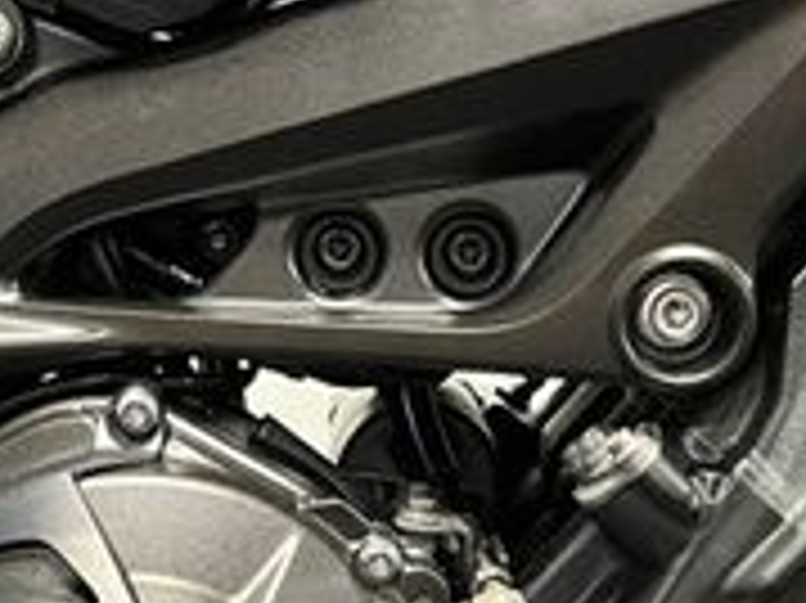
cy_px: 648
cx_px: 356
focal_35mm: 93
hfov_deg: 21.1
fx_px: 2164
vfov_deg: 15.5
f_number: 1.6
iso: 500
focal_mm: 5.1
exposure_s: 1/33
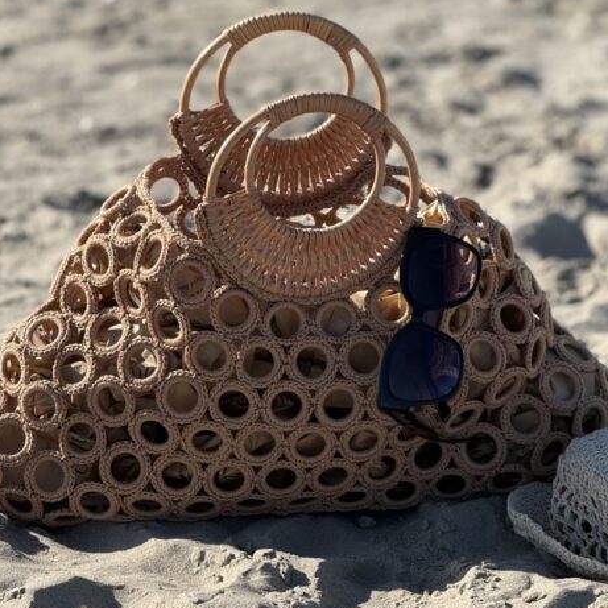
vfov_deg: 9.5
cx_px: 265
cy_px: 396
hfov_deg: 9.5
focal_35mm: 184
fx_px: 3656
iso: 50
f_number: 2.8
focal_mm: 15.66
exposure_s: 1/1018
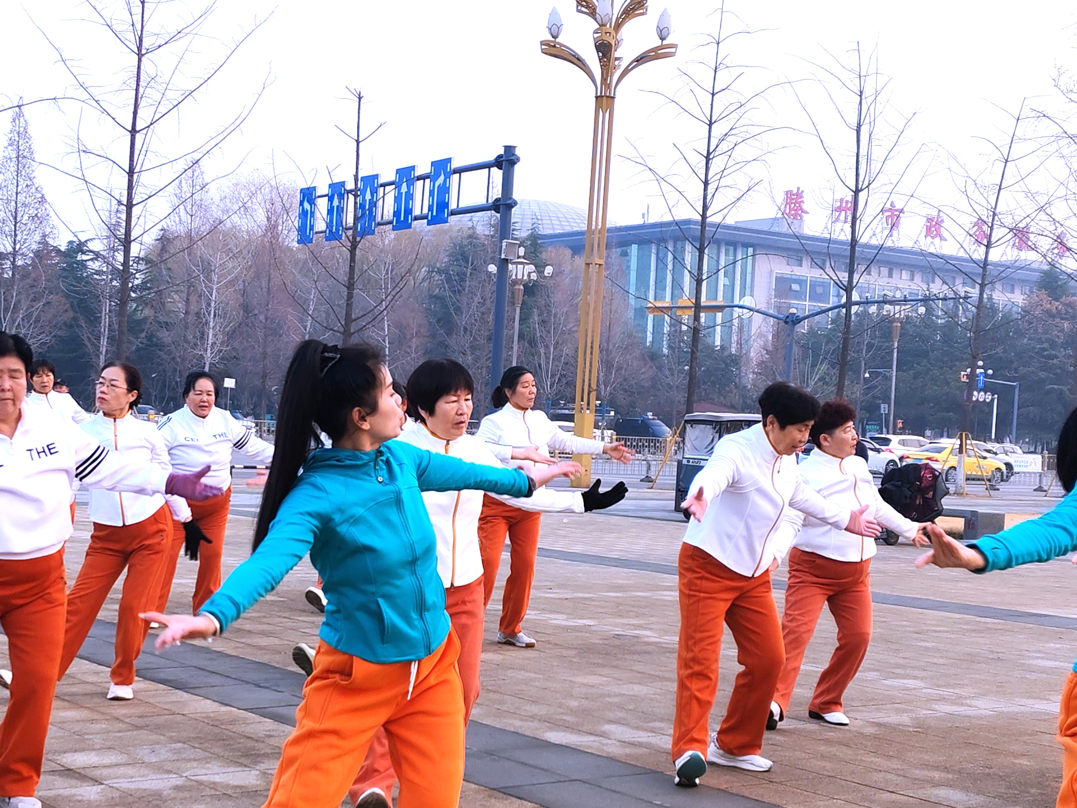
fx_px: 1805
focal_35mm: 58
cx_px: 398
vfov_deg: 25.2
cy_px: 470
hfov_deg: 33.1
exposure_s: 1/110
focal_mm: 5.52
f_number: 1.95
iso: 50
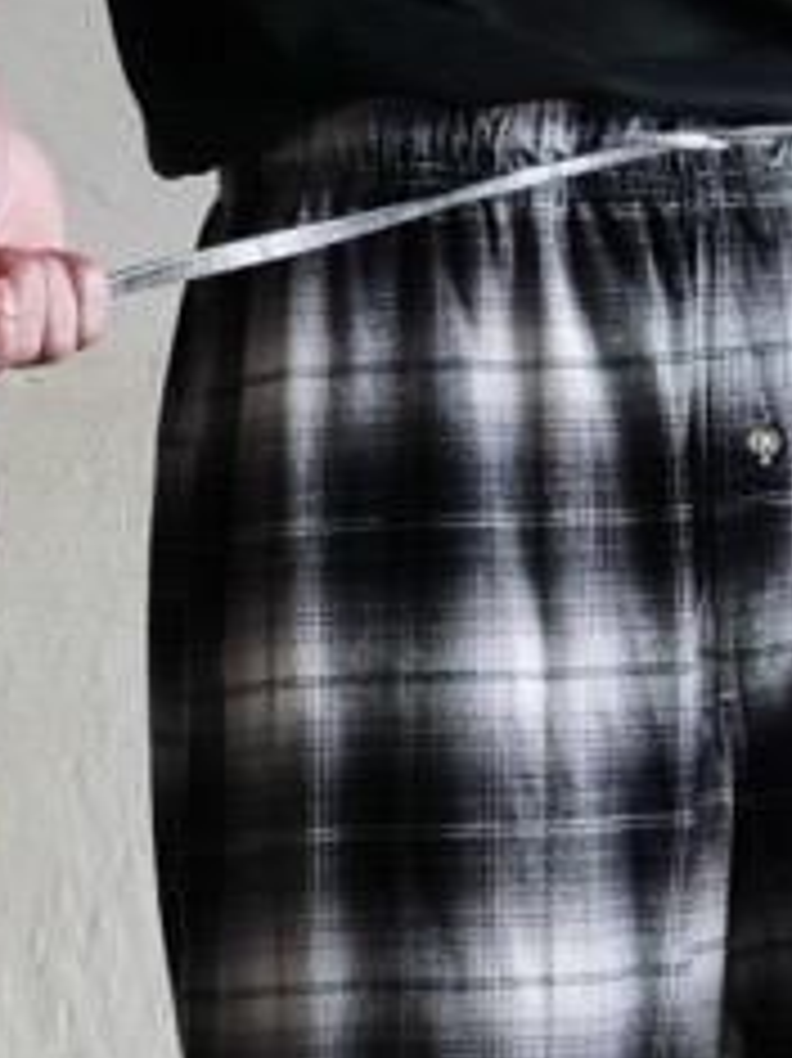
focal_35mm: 247
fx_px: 7542
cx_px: 657
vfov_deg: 8.0
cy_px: 1119
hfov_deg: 6.0
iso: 1600
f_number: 3.8
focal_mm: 34
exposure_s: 1/80
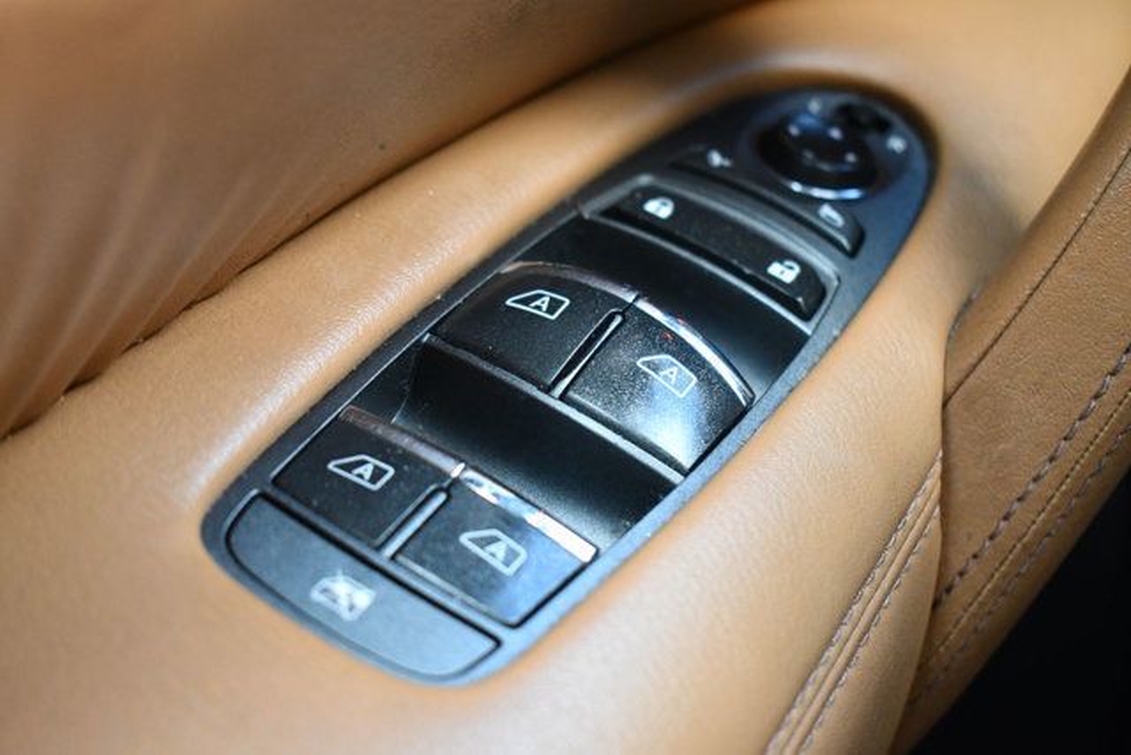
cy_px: 378
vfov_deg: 22.6
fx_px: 1885
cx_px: 566
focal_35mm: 60
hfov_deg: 33.4
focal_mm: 40
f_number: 4.8
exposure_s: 1/125
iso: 2500
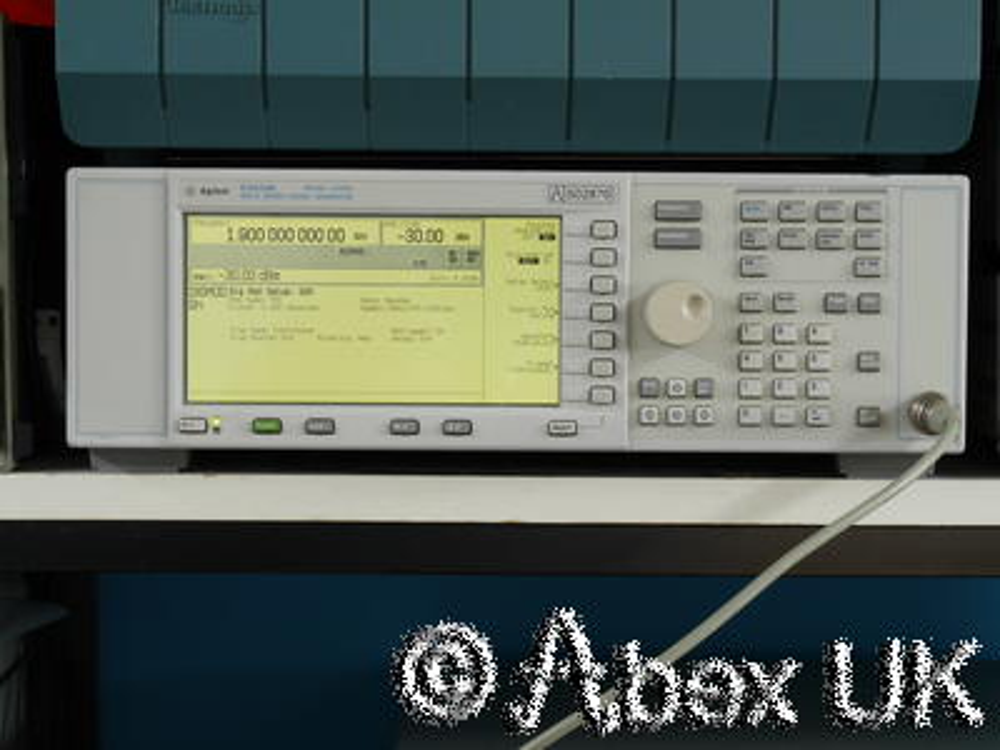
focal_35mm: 92
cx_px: 500
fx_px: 2658
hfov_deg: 21.3
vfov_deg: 16.1
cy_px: 375
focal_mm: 46
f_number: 13
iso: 400
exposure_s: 1/4
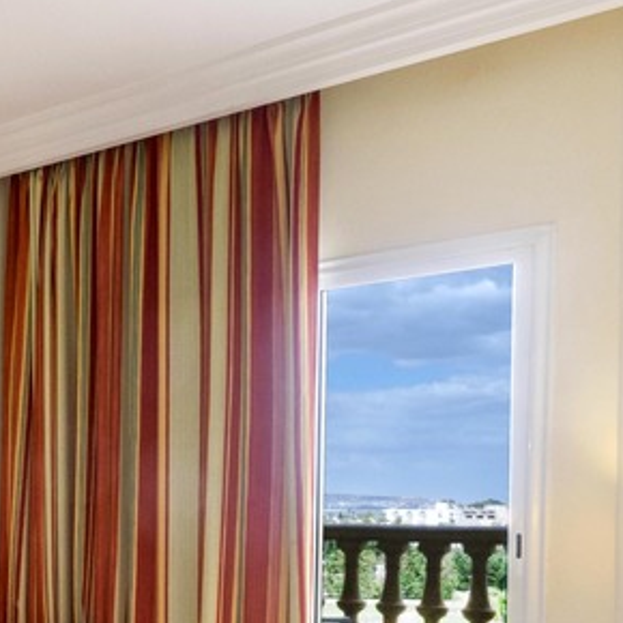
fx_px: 916
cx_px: -107
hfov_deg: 31.9
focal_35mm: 45
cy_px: 577
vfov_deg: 35.1
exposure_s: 1/15
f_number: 8
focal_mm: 10
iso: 640
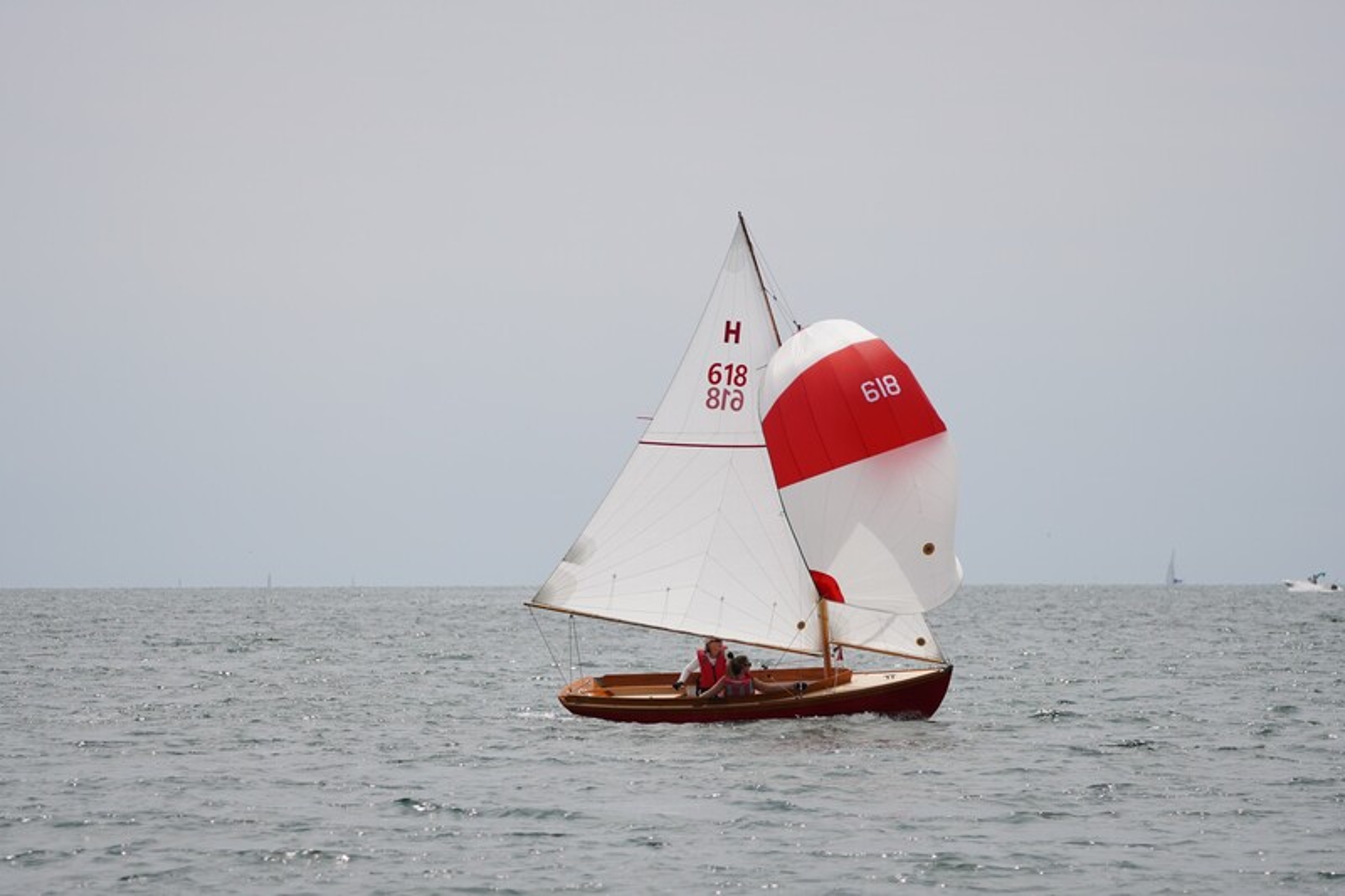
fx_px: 8404
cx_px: 672
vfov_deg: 6.1
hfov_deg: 9.2
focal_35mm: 225
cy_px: 448
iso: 100
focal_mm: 150
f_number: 5
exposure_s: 1/1250
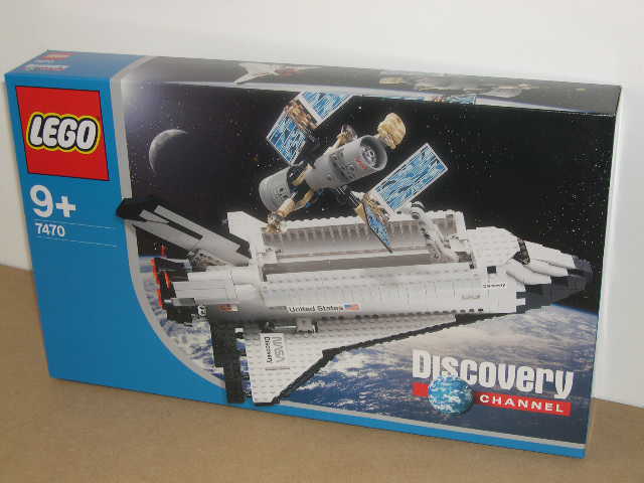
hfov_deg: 33.8
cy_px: 242
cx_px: 322
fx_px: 1060
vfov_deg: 25.7
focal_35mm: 57
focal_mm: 12.2
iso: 100
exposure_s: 1/60
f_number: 3.4
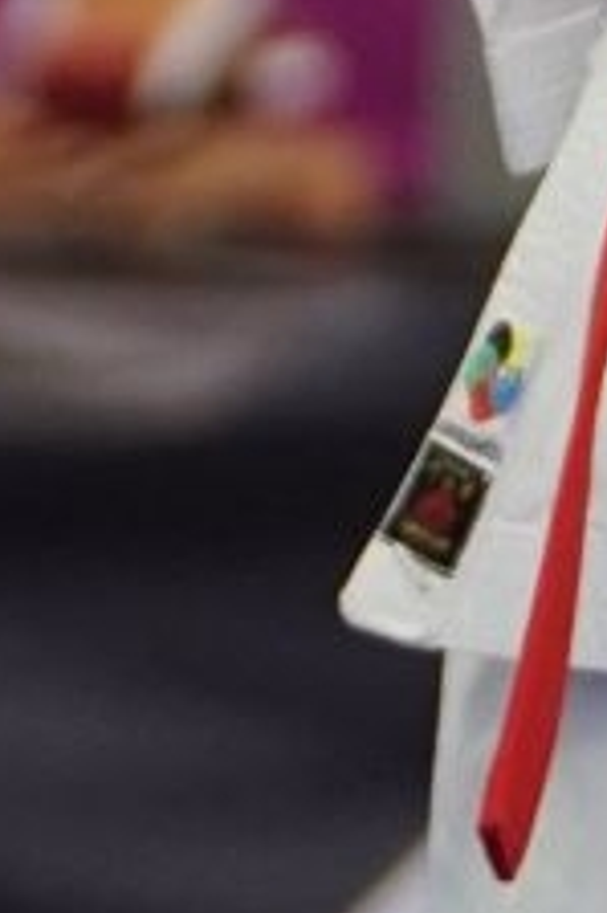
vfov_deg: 1.1
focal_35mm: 1857
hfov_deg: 0.7
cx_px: -1149
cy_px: -685
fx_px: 47036
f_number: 2.8
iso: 1250
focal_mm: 154
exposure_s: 1/500
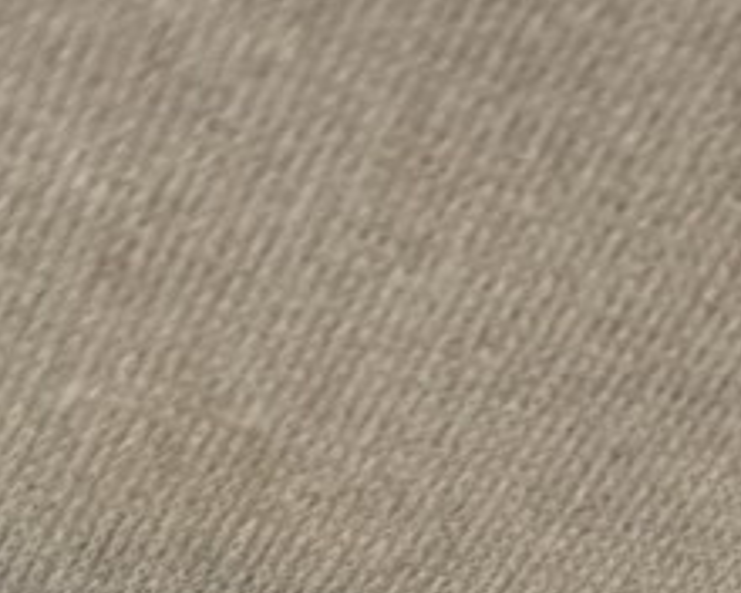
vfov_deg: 8.8
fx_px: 3355
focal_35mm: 153
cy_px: 1600
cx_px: 472
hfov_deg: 12.6
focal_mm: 6.76
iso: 400
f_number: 1.78
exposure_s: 1/60
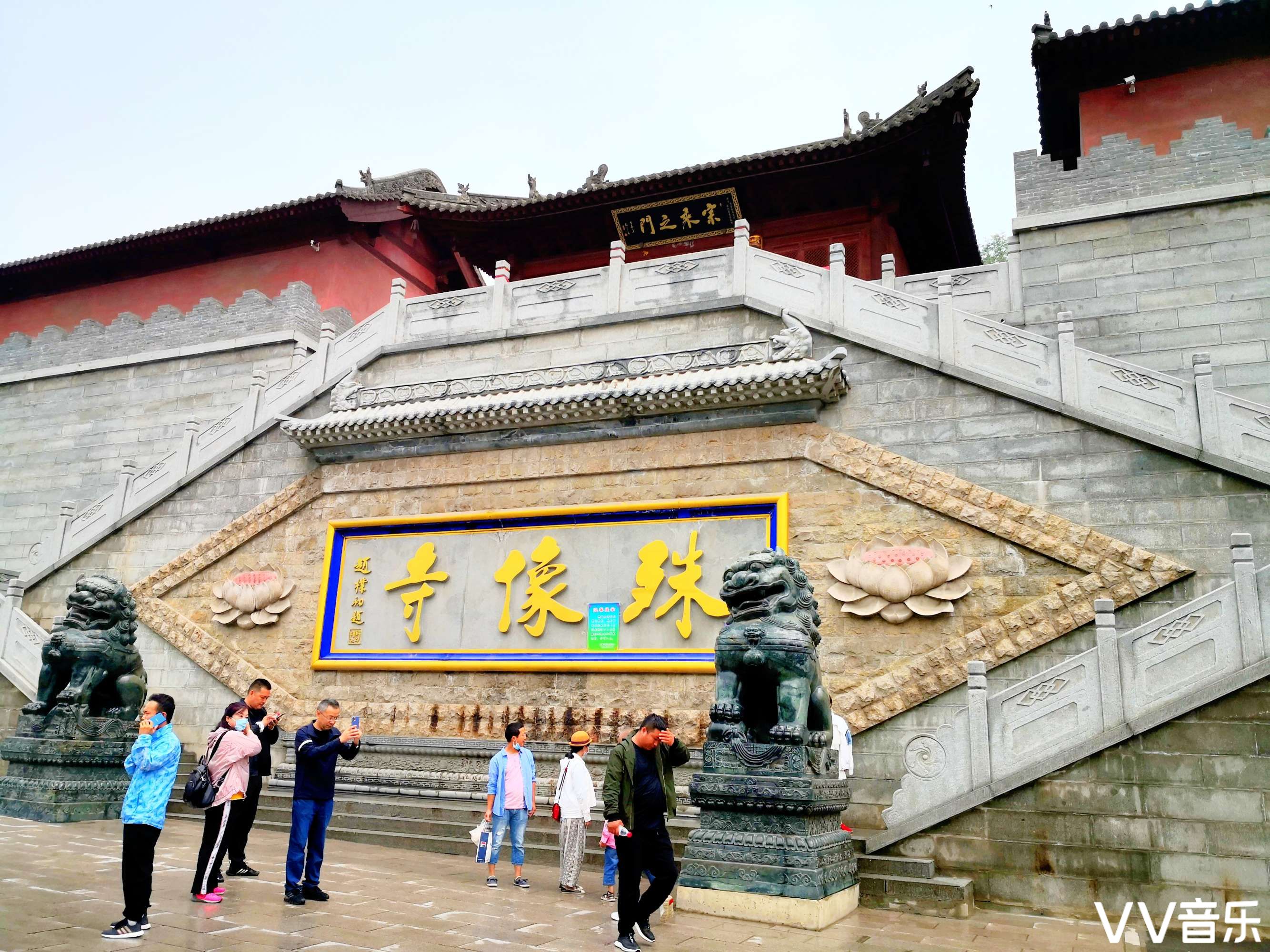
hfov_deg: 65.3
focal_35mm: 27
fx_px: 991
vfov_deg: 51.4
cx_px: 635
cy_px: 476
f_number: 1.6
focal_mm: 3.95
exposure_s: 1/2000
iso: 50
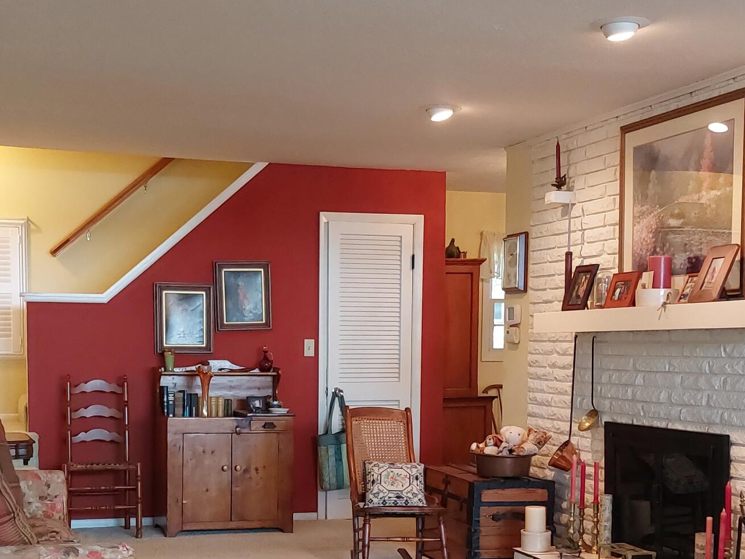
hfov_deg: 34.9
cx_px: 344
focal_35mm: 55
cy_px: 438
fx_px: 1184
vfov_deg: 26.1
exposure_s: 1/120
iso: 320
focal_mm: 5.23
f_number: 1.8
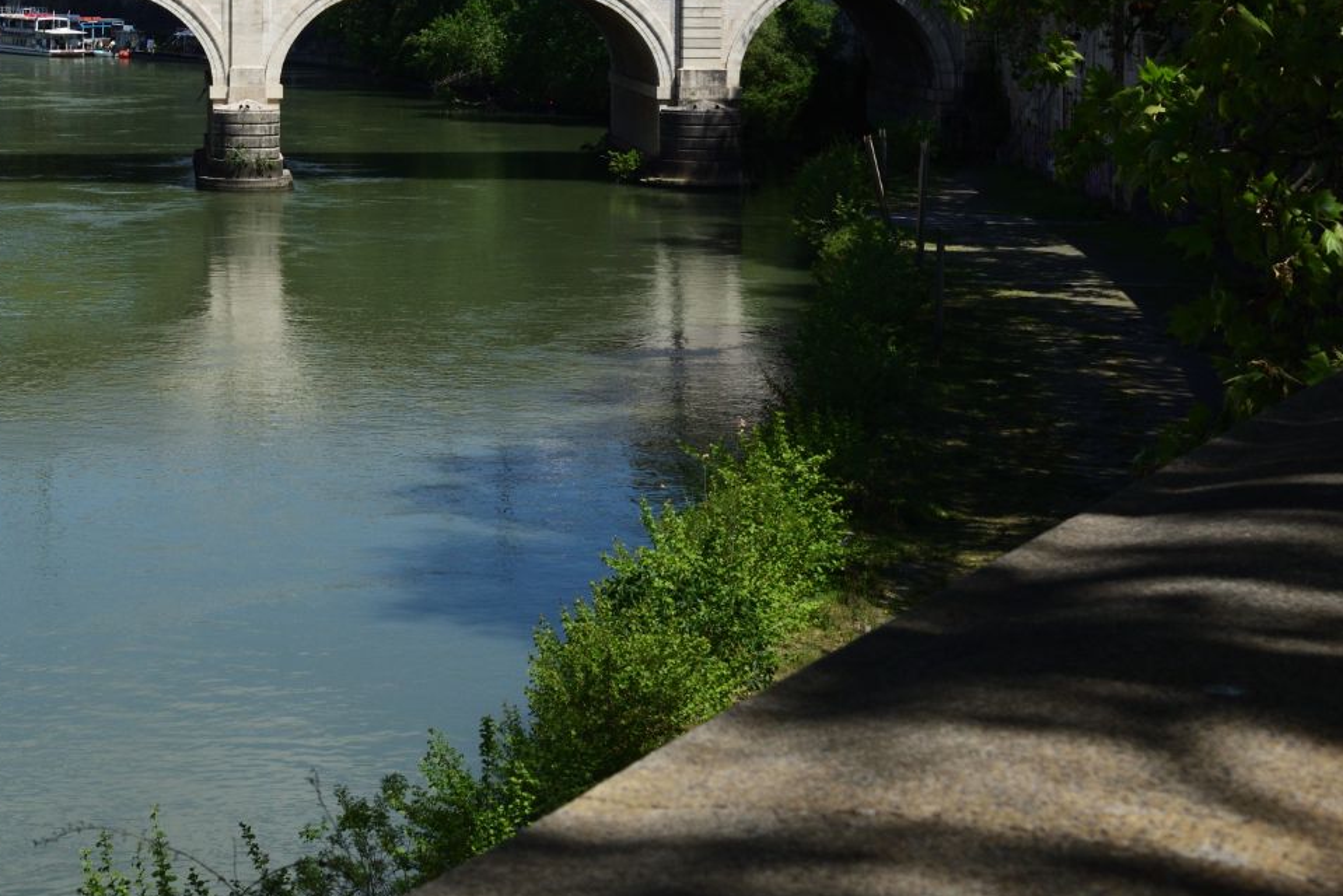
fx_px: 3508
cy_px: -43
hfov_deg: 21.0
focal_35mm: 94
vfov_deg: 14.3
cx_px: 24
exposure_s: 1/1250
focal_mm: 44
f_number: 10
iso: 640
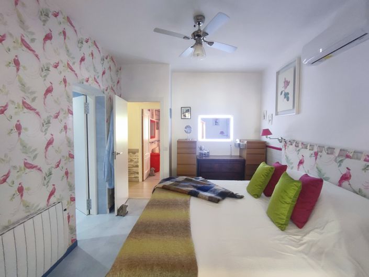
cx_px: 184
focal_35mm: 16
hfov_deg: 94.5
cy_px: 138
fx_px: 171
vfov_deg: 78.1
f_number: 2.2
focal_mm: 1.65
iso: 456
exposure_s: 1/50
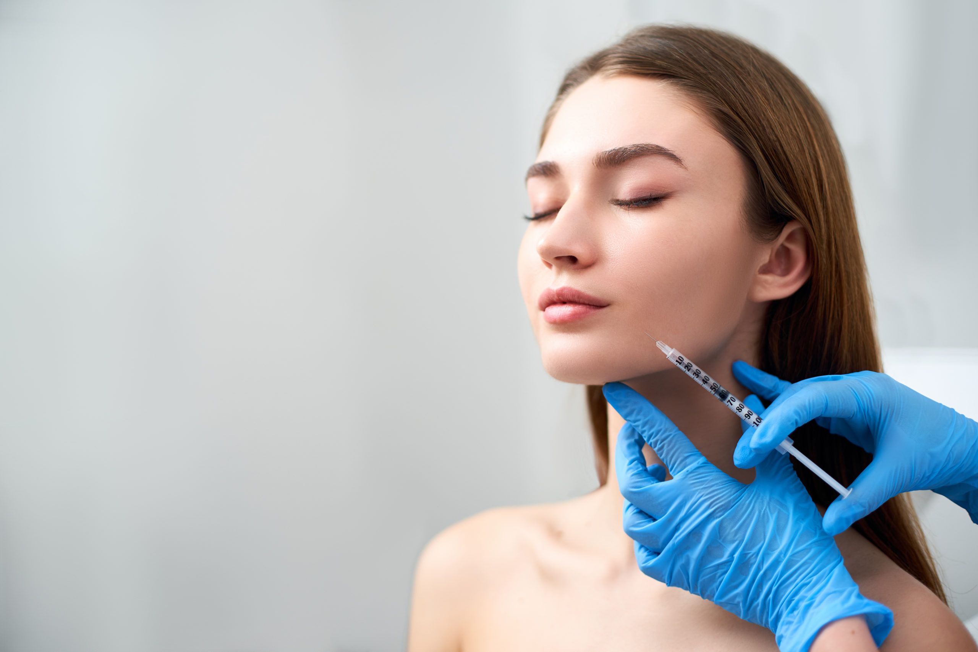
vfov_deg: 27.0
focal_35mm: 50
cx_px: 489
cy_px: 326
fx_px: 1358
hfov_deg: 39.6
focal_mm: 50
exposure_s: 1/320
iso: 200
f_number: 2.2
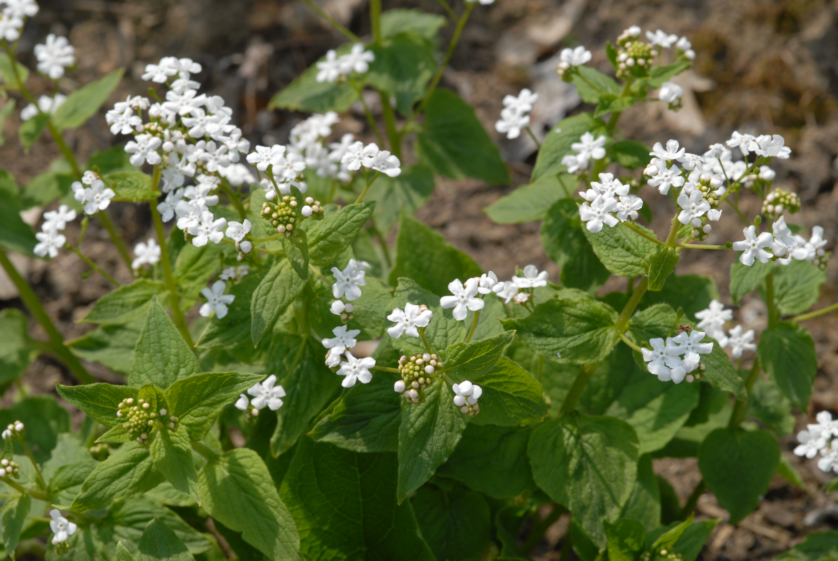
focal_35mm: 158
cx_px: 419
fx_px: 3671
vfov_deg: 8.7
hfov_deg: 13.0
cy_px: 280
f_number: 10
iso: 160
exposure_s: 1/160
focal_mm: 105
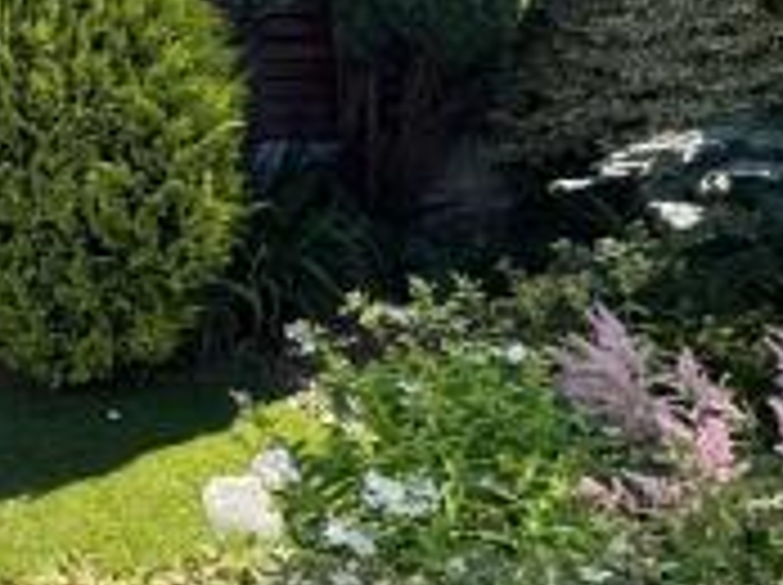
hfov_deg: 30.8
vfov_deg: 30.7
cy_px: 218
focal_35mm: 47
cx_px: -259
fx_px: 1062
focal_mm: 2.22
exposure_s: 1/276
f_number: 2.2
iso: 40
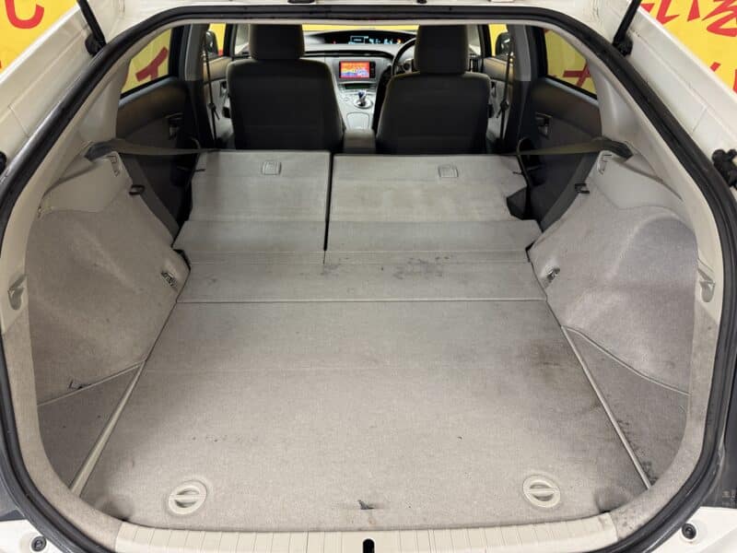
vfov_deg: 56.8
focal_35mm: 24
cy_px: 276
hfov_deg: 71.6
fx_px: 511
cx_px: 368
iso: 200
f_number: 1.78
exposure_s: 1/50
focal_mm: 6.76
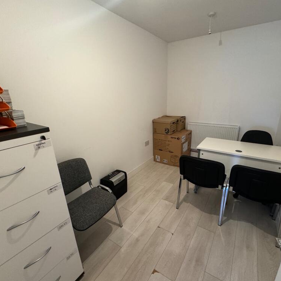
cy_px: 144
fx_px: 156
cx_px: 150
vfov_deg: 84.0
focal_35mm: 17
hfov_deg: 83.9
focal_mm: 2.22
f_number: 2.2
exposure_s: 1/50
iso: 500
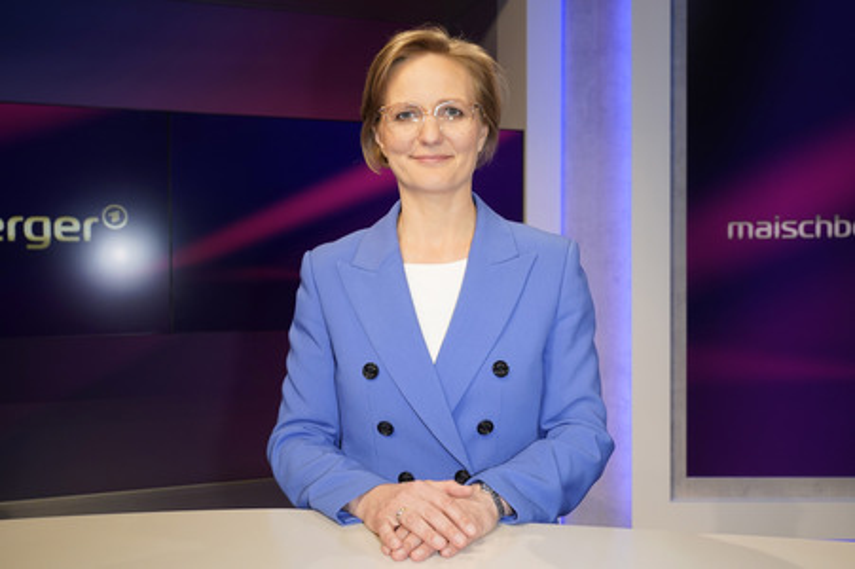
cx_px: 428
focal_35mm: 35
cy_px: 284
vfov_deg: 37.8
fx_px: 831
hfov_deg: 54.5
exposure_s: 1/160
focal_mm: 35
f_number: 5.6
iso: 2000
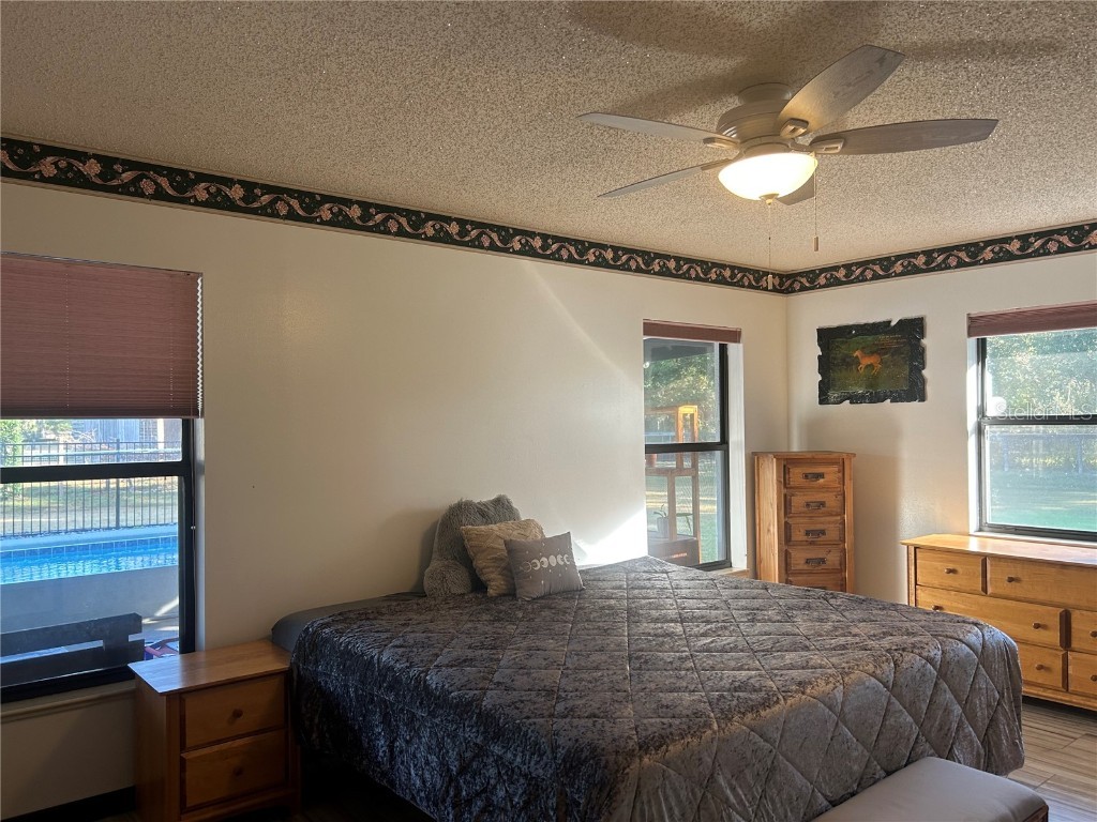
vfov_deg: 53.1
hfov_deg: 67.3
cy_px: 411
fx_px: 824
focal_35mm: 26
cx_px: 548
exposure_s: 1/120
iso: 100
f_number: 1.5
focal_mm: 5.7
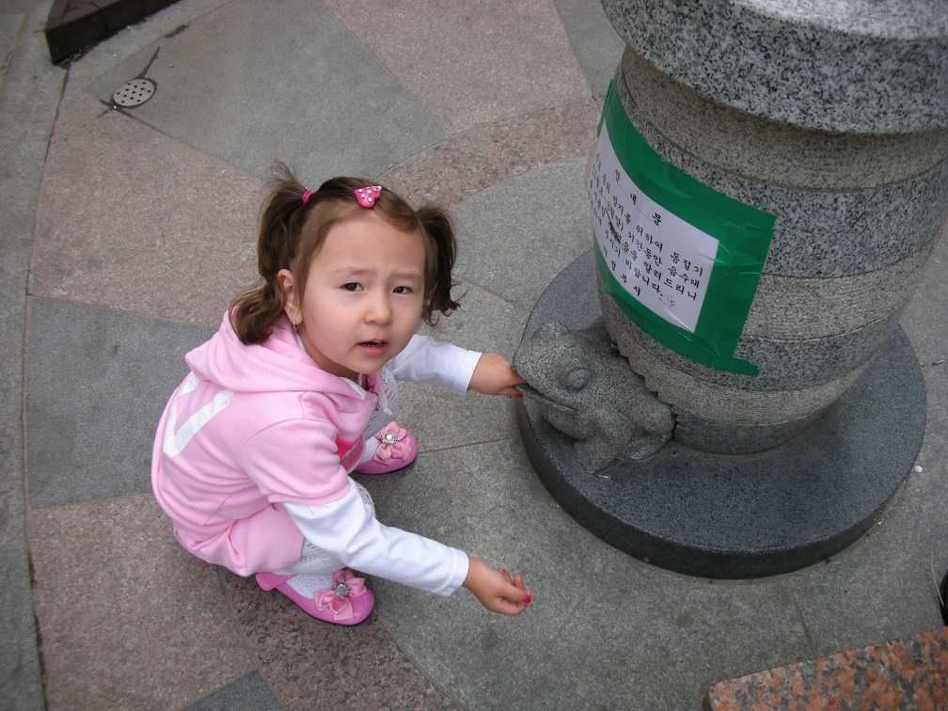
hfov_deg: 52.6
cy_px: 356
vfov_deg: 40.7
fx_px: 959
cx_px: 474
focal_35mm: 35
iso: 50
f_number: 2.8
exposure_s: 1/341
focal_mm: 5.8
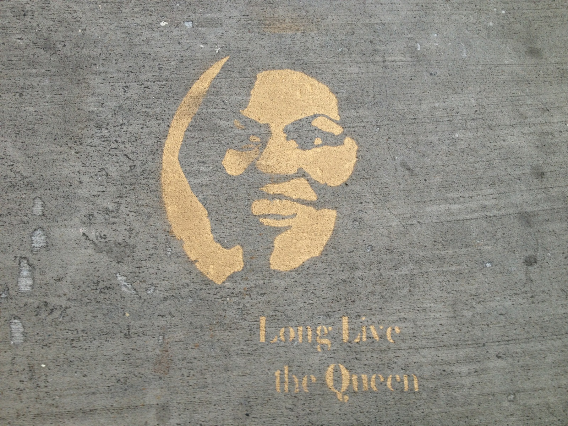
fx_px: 574
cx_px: 284
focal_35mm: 35
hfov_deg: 52.6
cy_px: 213
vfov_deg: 40.7
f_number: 2.4
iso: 64
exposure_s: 1/120
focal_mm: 4.28
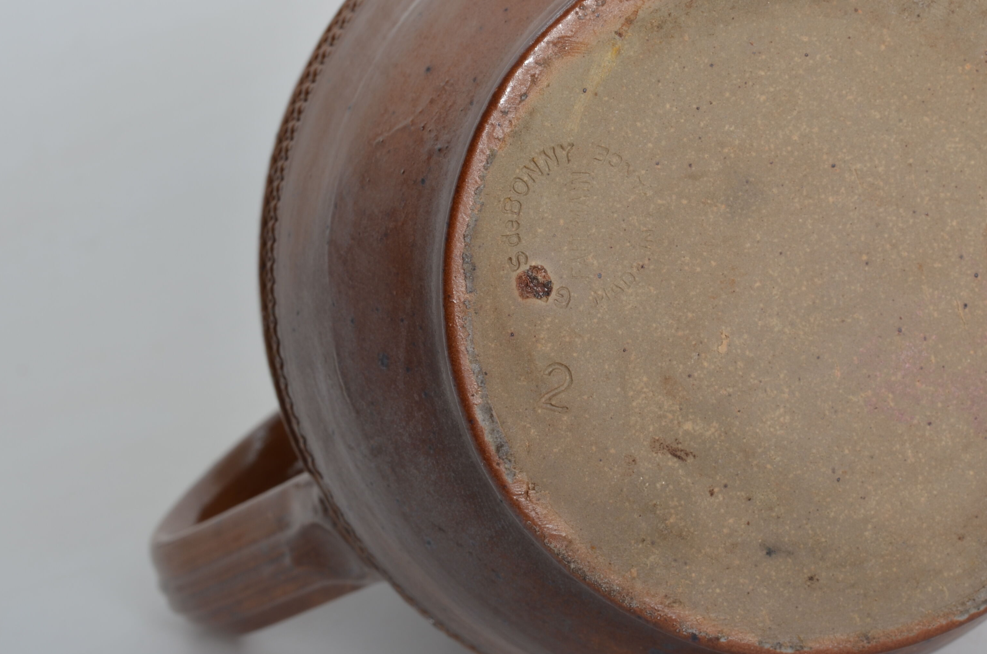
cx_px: 575
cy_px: 293
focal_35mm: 91
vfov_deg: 15.0
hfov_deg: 22.4
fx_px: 2490
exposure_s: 1/125
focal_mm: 50
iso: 100
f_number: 14
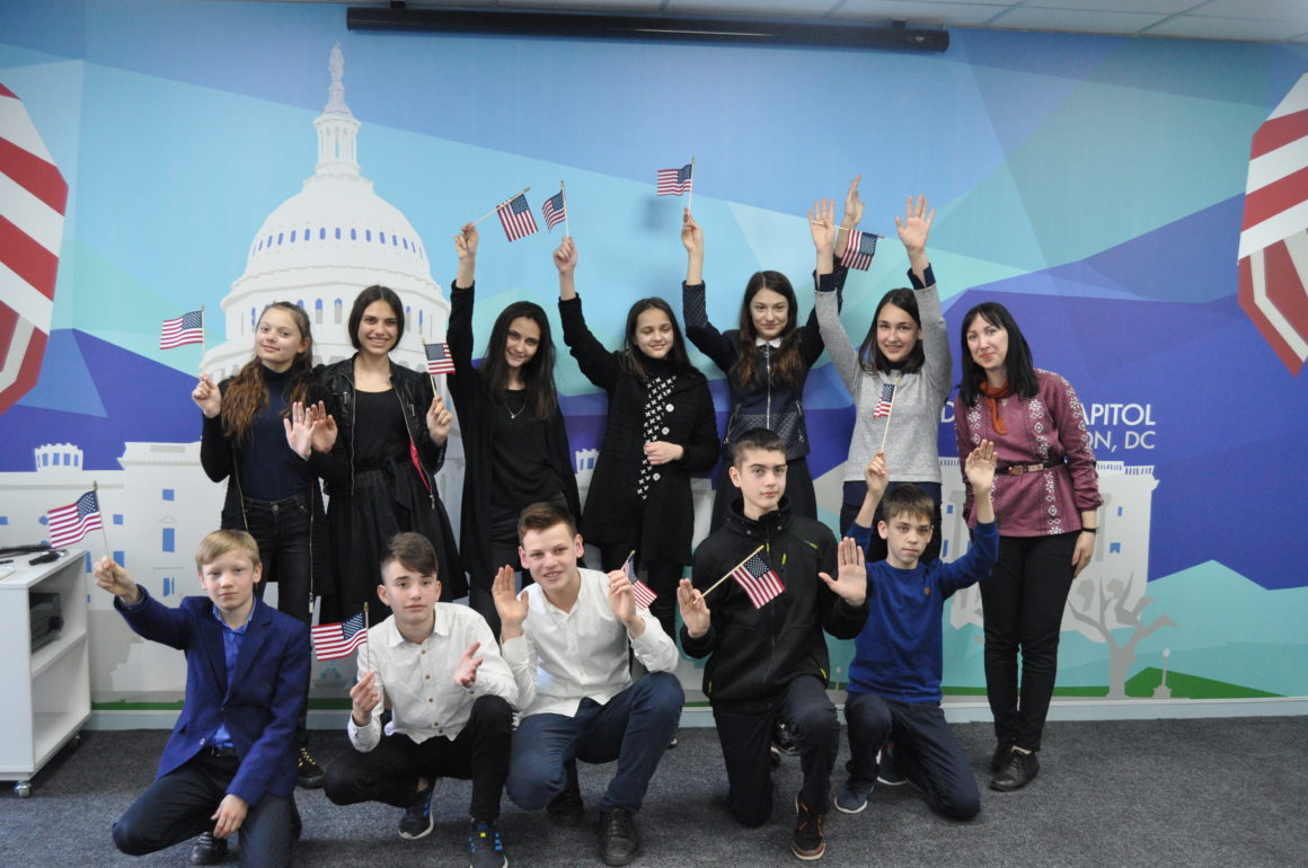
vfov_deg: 36.8
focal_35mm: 36
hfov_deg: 53.2
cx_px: 654
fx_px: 1306
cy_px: 434
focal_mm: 24
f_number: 5
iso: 1600
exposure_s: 1/125
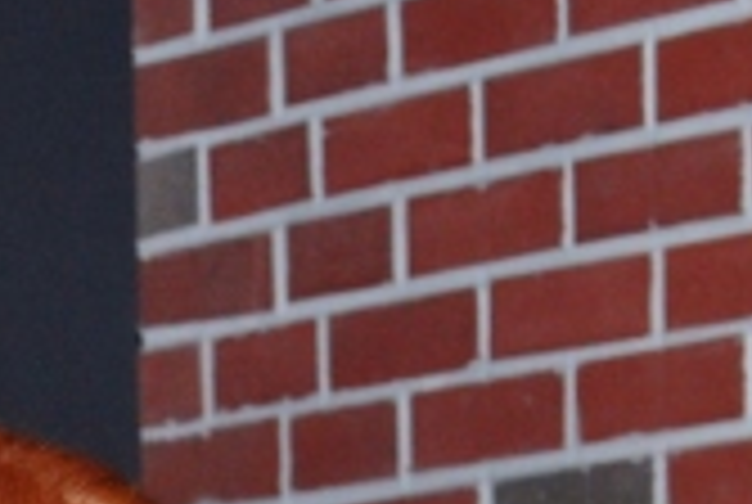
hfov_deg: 5.2
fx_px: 8274
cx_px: -153
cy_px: 1026
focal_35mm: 395
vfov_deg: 3.5
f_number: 5.6
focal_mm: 55
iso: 400
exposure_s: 1/60
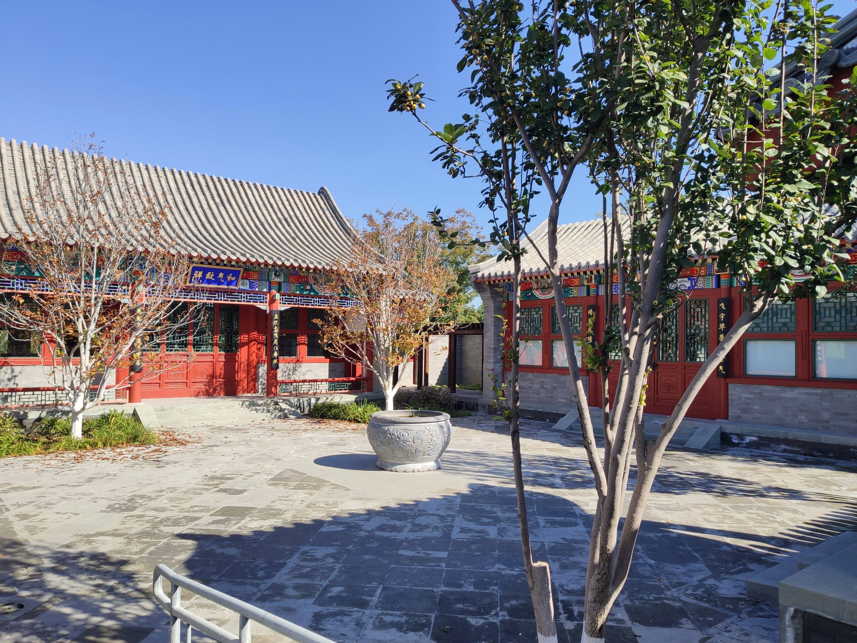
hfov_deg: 67.3
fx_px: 644
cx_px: 428
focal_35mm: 26
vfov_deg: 53.1
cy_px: 322
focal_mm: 4.75
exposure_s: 1/1354
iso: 112
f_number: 1.75
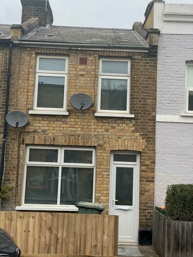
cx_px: 96
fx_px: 386
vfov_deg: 36.8
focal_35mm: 52
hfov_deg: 28.0
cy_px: 128
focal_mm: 6
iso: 25
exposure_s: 1/122
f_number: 2
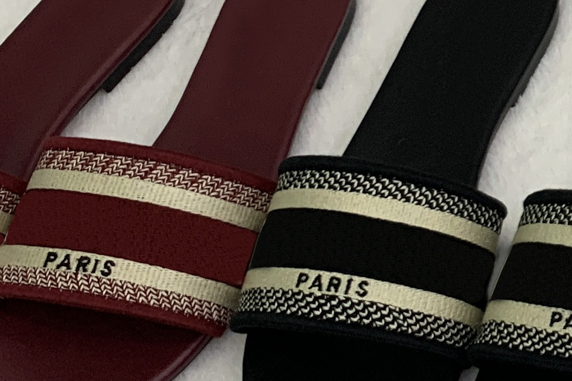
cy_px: -129
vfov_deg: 11.8
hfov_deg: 15.6
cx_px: 1016
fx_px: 1795
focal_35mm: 113
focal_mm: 4.25
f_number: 1.8
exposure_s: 1/104
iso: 100
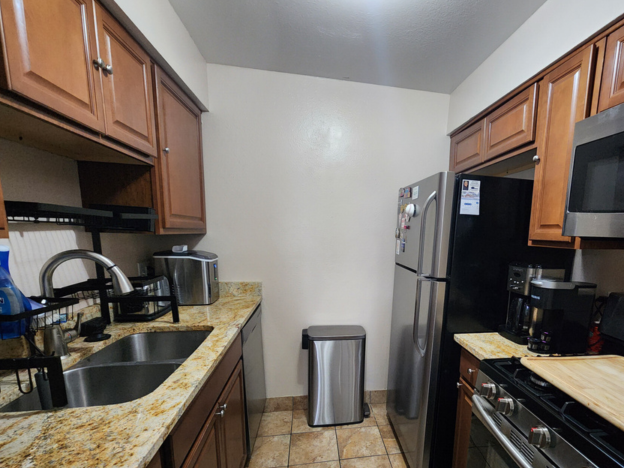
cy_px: 286
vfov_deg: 77.0
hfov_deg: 93.3
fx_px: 288
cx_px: 374
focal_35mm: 16
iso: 640
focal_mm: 2.2
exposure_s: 1/24
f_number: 2.2
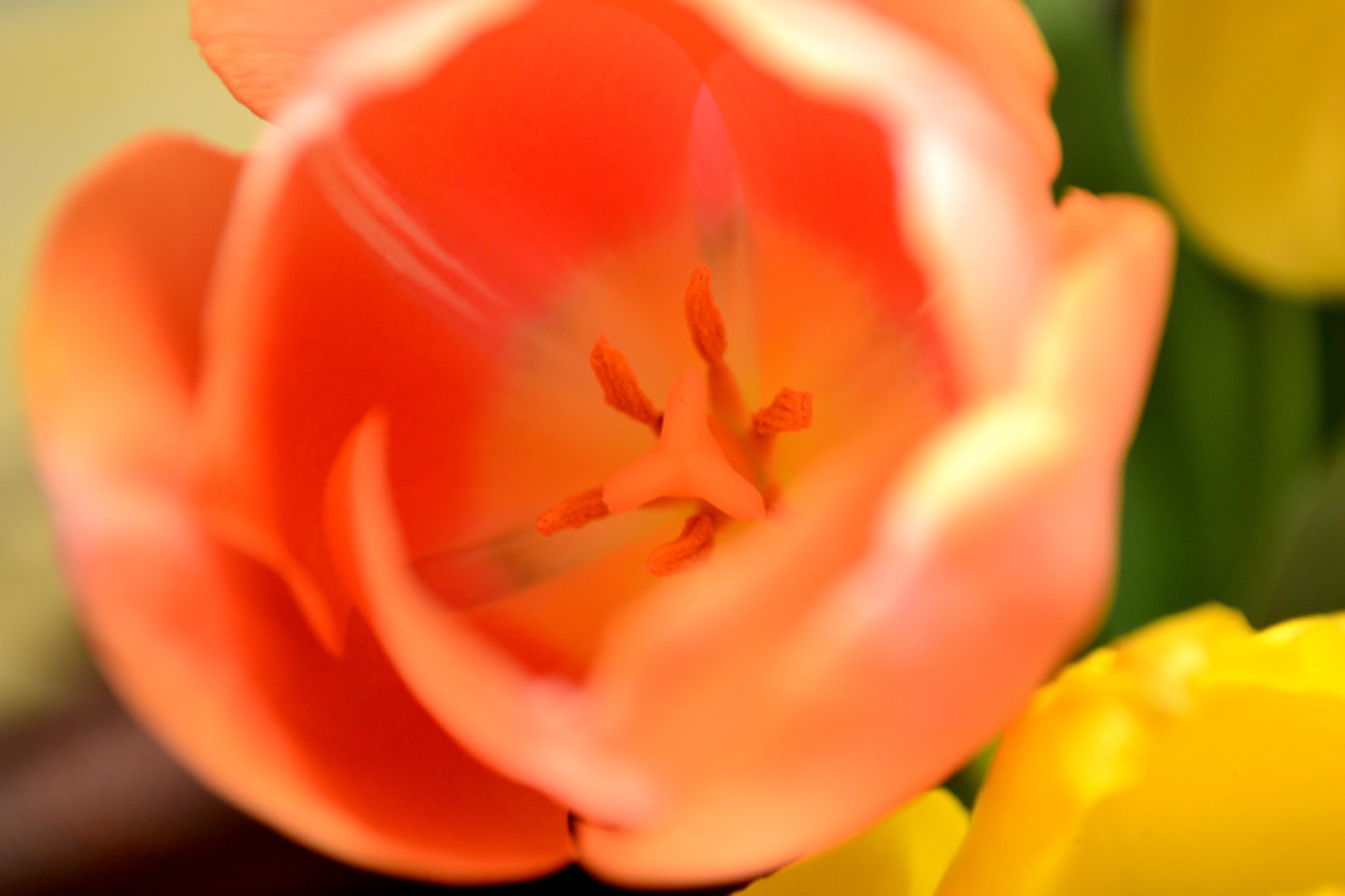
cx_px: 672
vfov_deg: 16.5
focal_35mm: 82
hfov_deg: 24.6
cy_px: 448
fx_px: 3081
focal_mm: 55
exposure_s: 1/6
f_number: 5.6
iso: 400
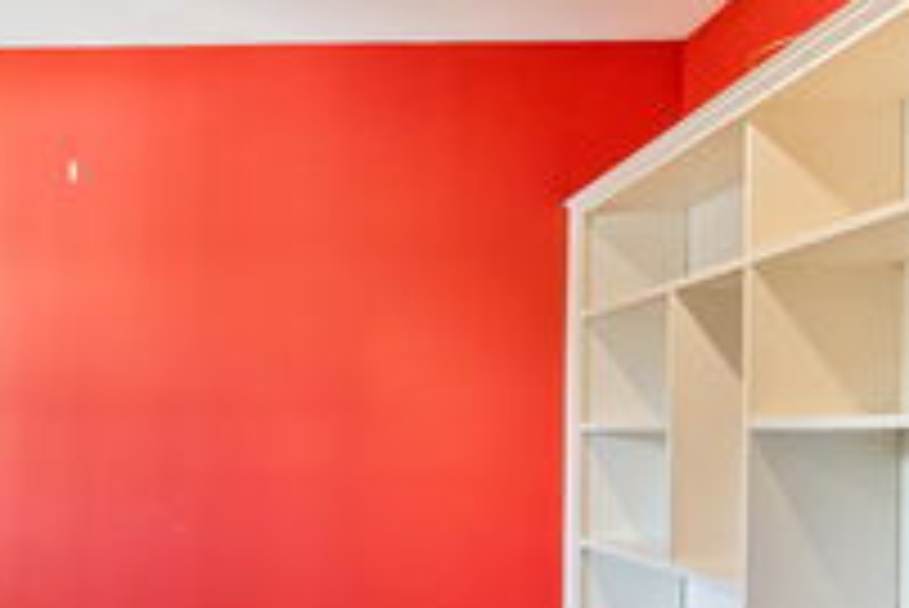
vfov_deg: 34.7
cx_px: 184
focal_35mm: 38
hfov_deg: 47.9
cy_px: 423
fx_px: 960
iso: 800
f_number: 4.5
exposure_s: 1/60
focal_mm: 16
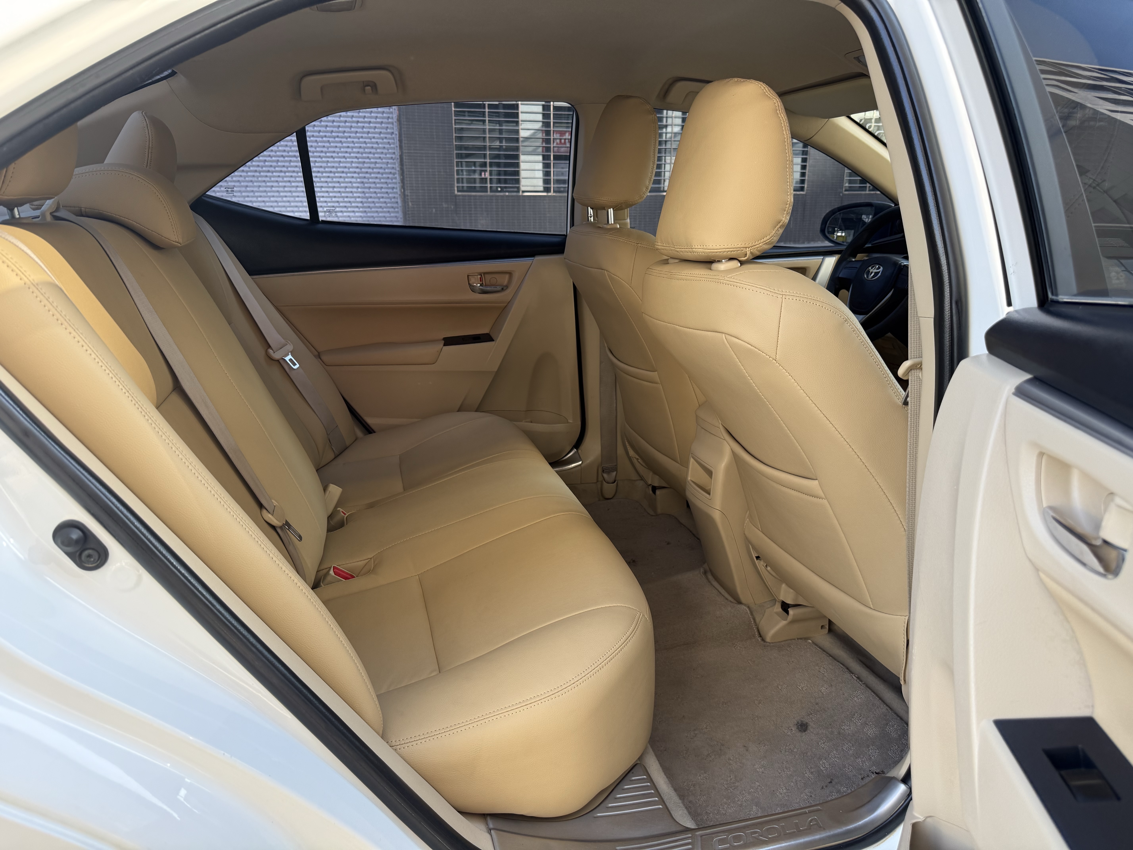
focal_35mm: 24
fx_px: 786
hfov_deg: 71.6
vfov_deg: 56.8
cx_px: 566
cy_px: 425
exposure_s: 1/345
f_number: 1.78
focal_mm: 6.76
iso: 100
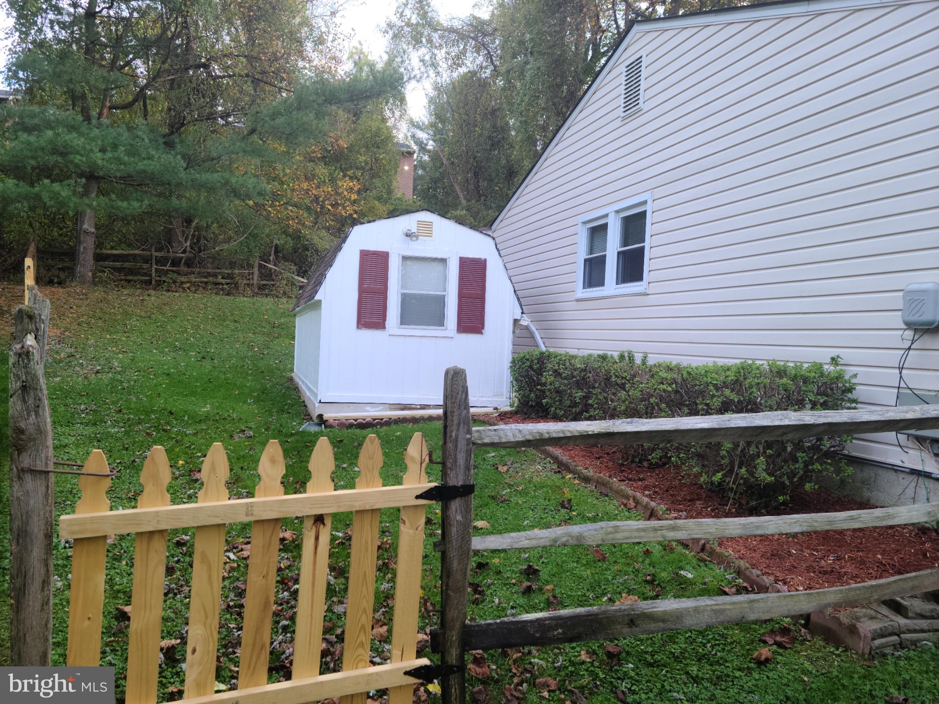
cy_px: 352
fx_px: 760
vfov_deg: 49.7
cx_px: 470
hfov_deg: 63.4
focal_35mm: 28
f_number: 2
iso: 50
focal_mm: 5.9
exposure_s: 1/59
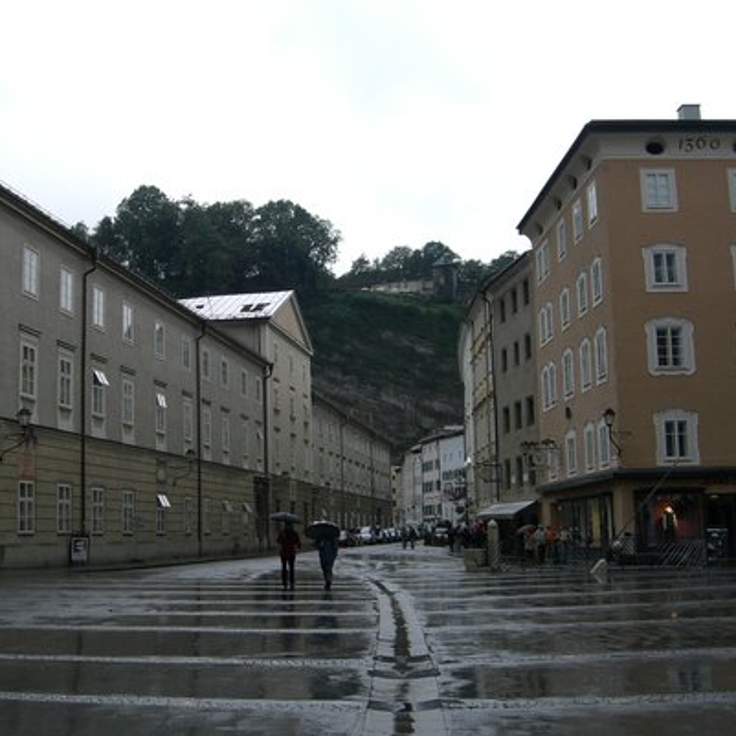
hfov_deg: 36.5
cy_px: 362
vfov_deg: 36.8
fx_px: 1107
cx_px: 264
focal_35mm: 46
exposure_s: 1/320
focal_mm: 7.9
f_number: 4
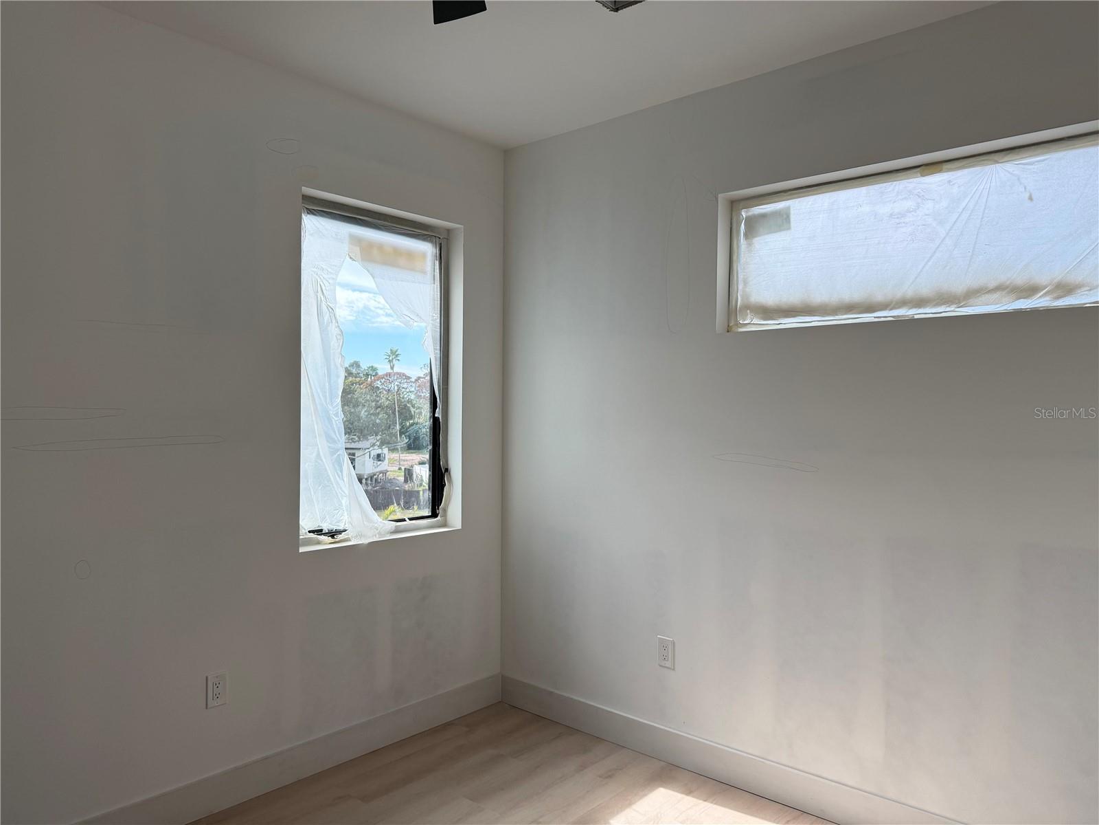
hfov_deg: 71.6
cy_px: 412
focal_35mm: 24
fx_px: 762
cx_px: 550
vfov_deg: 56.8
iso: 100
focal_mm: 6.76
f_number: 1.78
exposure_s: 1/1230
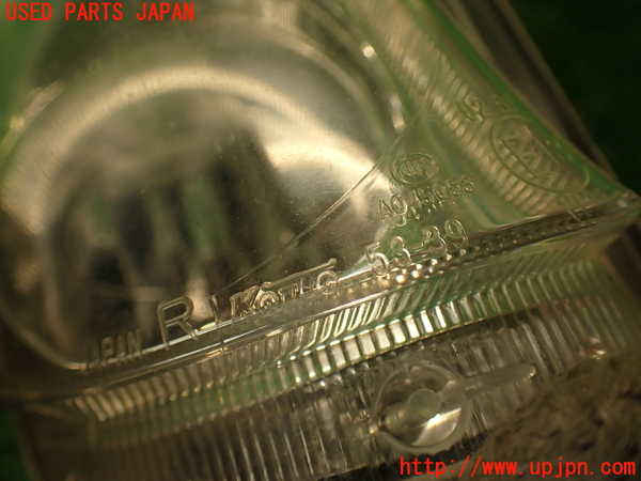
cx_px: 320
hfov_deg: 56.8
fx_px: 593
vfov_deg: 44.2
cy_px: 240
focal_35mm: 32
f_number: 2.4
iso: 100
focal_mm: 5.79
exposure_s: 1/60
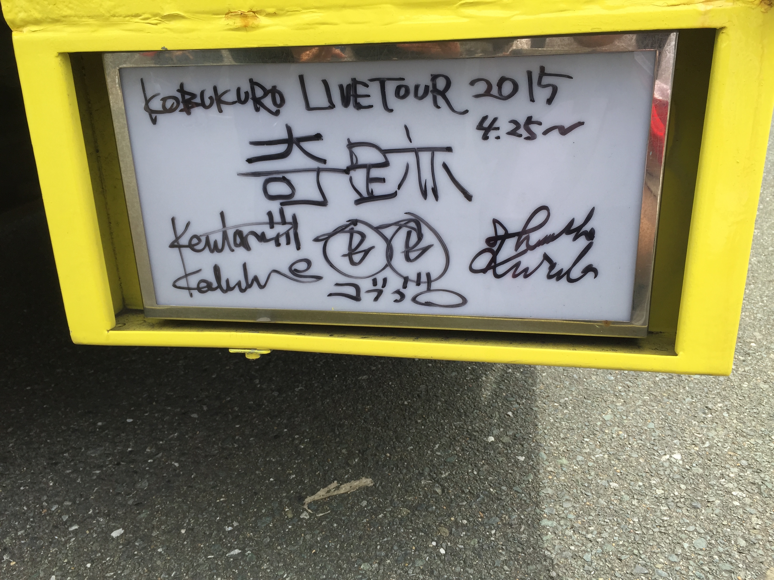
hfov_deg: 61.7
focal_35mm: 29
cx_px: 387
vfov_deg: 48.2
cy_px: 290
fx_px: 648
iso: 32
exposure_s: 1/682
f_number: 2.2
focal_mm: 4.15
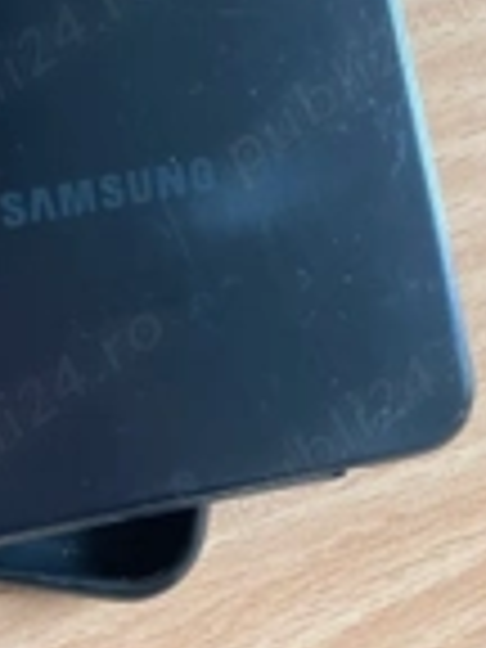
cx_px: 108
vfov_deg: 23.4
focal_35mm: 72
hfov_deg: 20.2
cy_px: -230
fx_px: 1348
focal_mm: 5.7
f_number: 1.5
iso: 500
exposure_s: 1/60
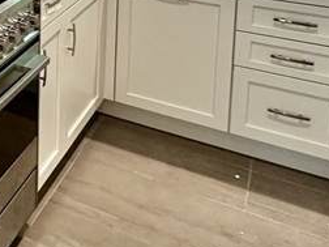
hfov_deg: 27.0
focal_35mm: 57
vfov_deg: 22.1
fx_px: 542
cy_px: -101
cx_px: -124
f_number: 2.2
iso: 250
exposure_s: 1/105
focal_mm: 2.22
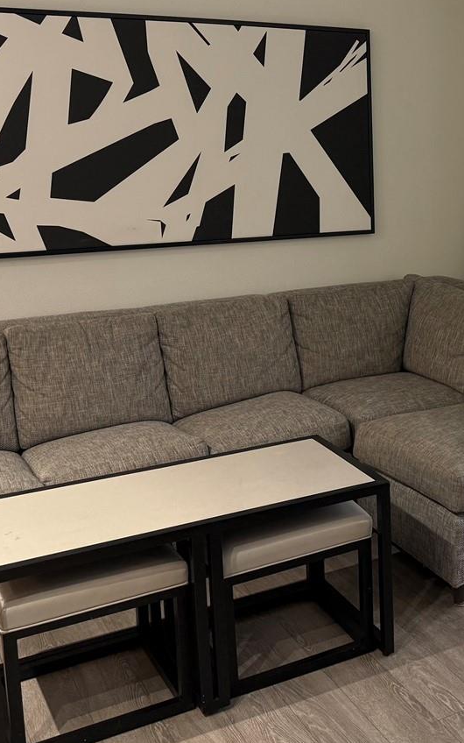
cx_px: 500
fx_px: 971
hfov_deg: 25.1
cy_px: 295
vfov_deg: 41.6
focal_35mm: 48
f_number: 1.78
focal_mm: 6.76
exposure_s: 1/60
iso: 160
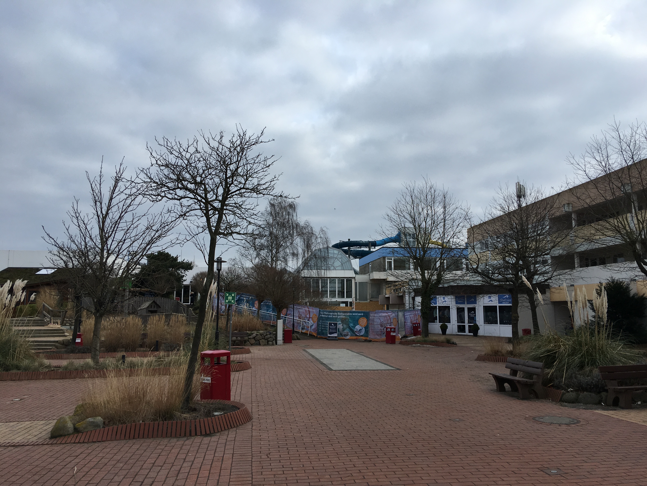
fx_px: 542
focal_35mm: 29
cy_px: 243
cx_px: 324
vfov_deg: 48.2
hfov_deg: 61.7
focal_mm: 4.15
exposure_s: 1/793
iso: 25
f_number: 2.2
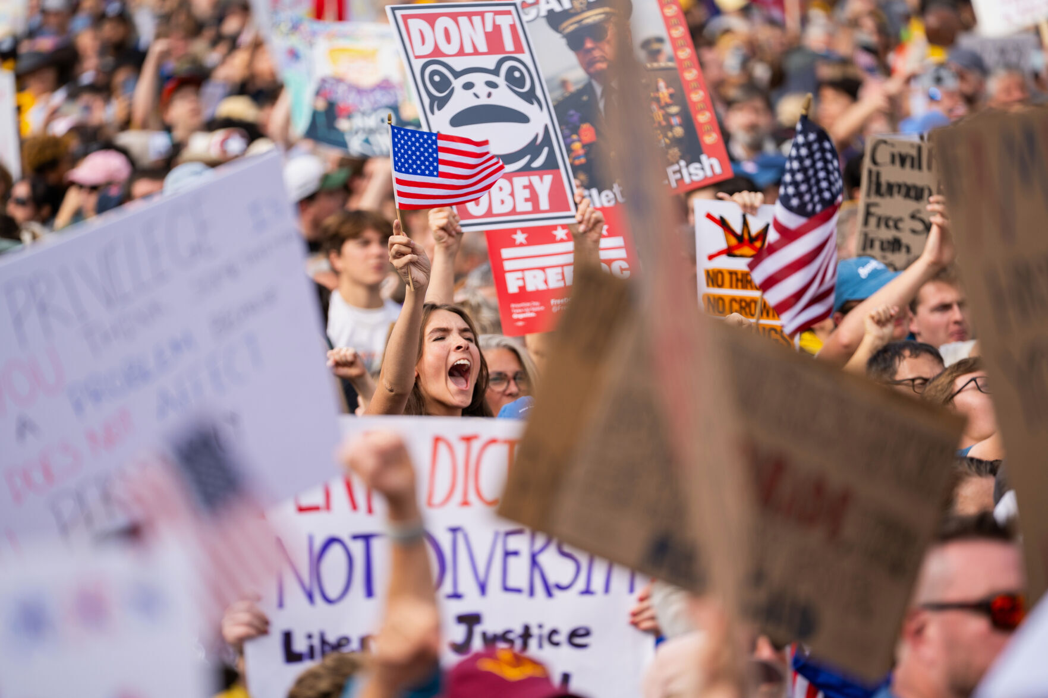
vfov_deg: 6.9
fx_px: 5821
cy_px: 349
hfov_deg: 10.3
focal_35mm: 200
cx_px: 524
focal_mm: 200
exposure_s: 1/1250
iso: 160
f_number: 2.8
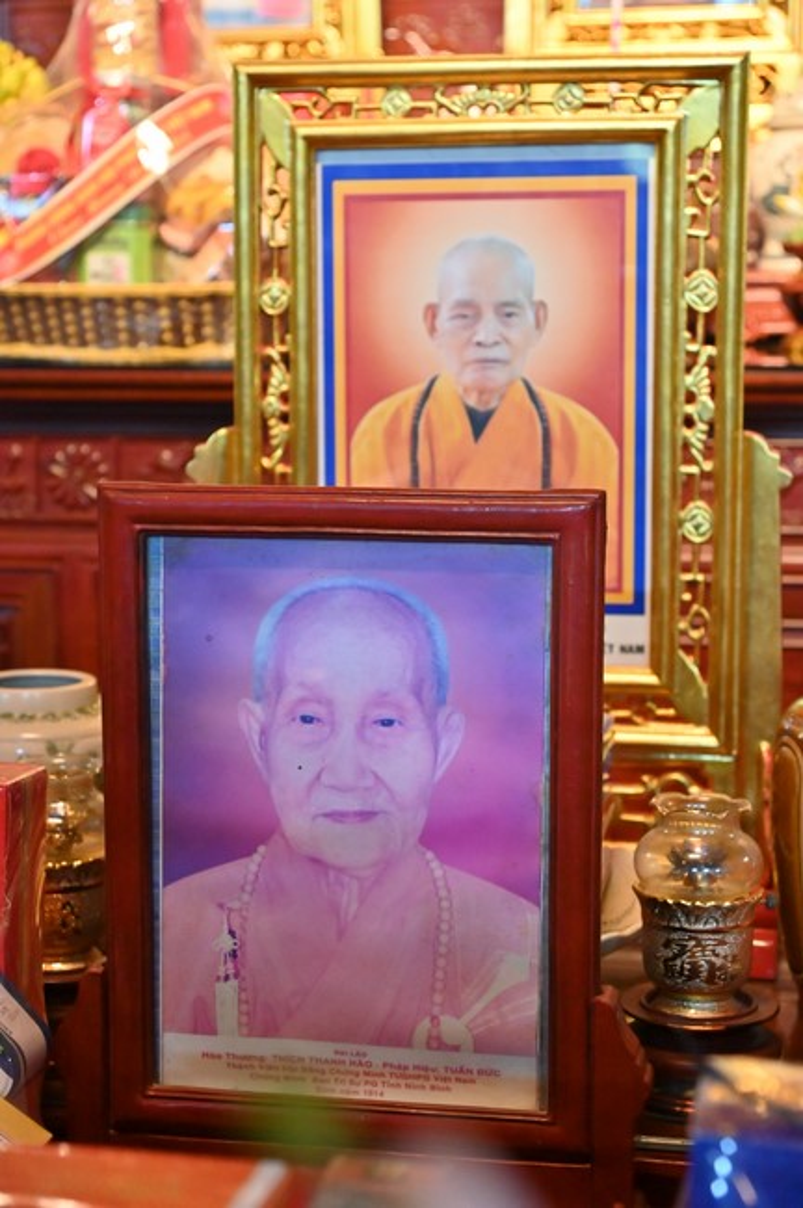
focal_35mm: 66
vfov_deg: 30.5
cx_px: 402
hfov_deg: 20.6
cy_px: 604
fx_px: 2213
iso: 5000
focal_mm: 66
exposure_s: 1/100
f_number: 5
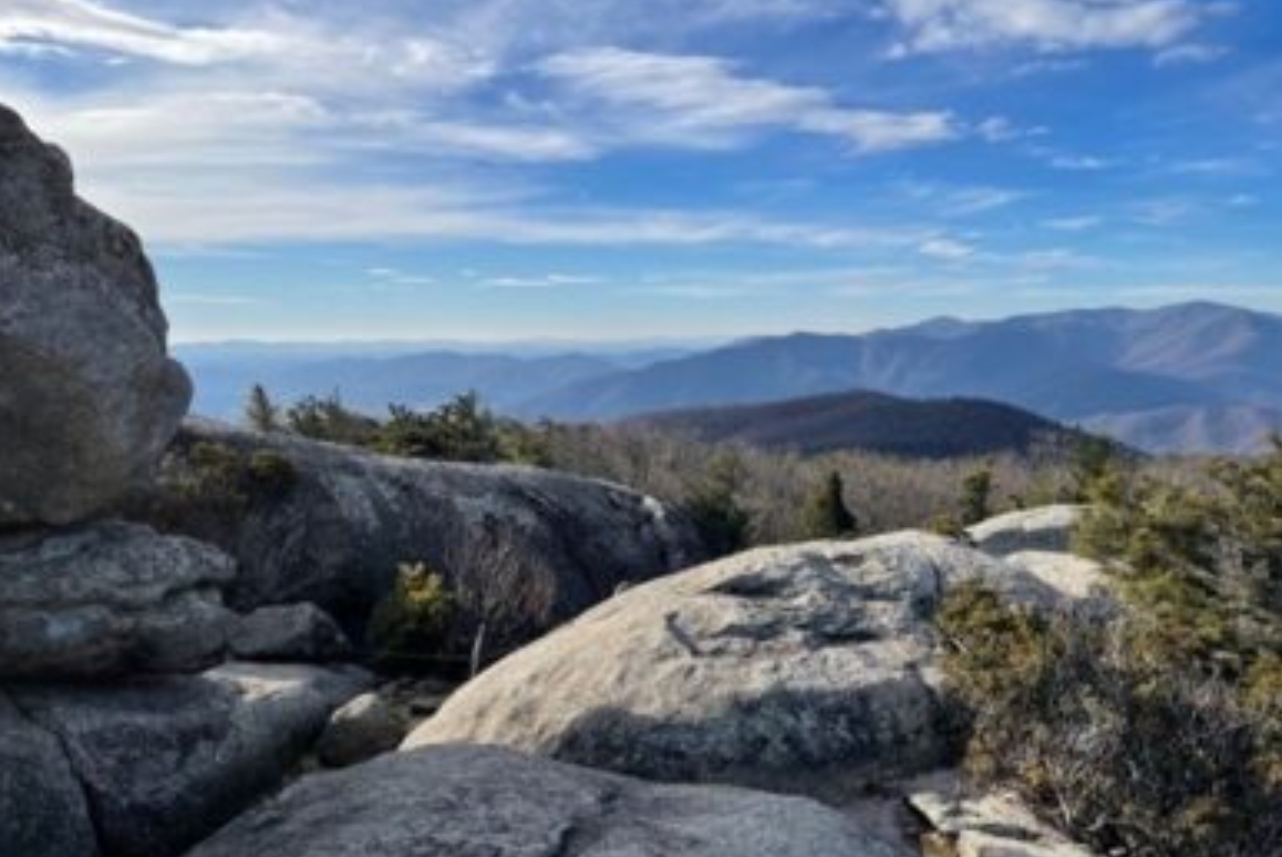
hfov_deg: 65.4
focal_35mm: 28
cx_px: 628
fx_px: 998
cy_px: 462
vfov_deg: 46.4
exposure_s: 1/3861
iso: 32
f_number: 1.6
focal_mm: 4.2
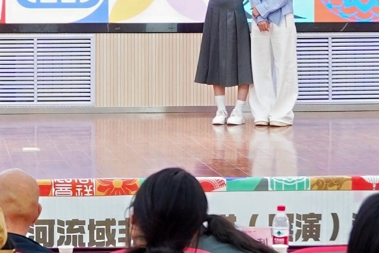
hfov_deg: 13.2
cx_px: 28
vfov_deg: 8.9
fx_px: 1621
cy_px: 10
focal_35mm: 154
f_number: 2.8
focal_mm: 24
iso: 500
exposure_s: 1/100
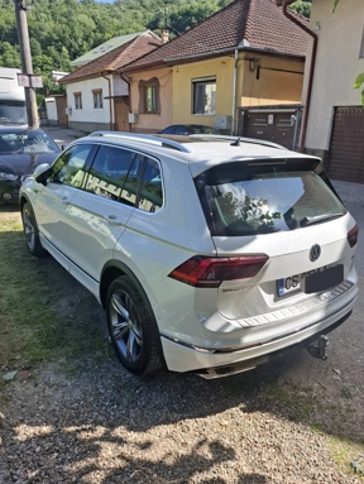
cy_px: 240
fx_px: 336
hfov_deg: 56.9
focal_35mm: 24
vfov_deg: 71.5
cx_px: 185
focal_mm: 5.54
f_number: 1.8
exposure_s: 1/1250
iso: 50
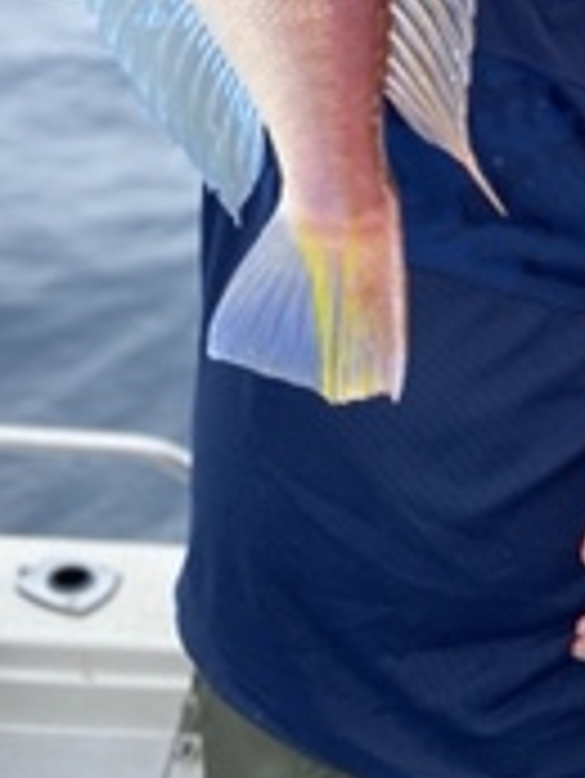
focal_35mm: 60
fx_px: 1350
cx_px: 513
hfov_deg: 23.9
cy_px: -72
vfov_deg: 29.2
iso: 32
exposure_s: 1/2105
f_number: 1.8
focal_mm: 4.25
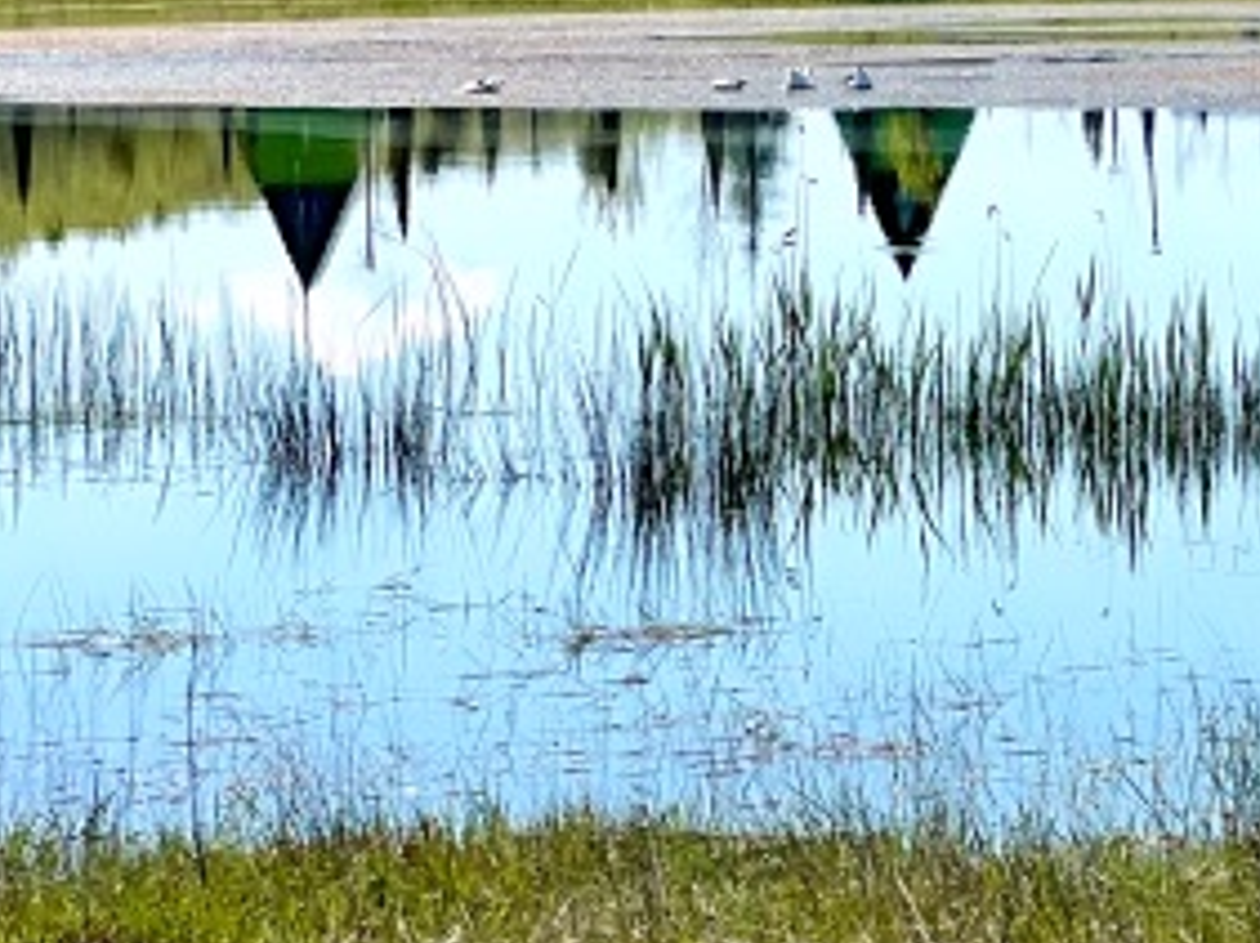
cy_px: -221
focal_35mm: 232
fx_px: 8437
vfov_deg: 6.4
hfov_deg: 8.5
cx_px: 1479
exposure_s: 1/1508
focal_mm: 9
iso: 32
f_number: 2.8
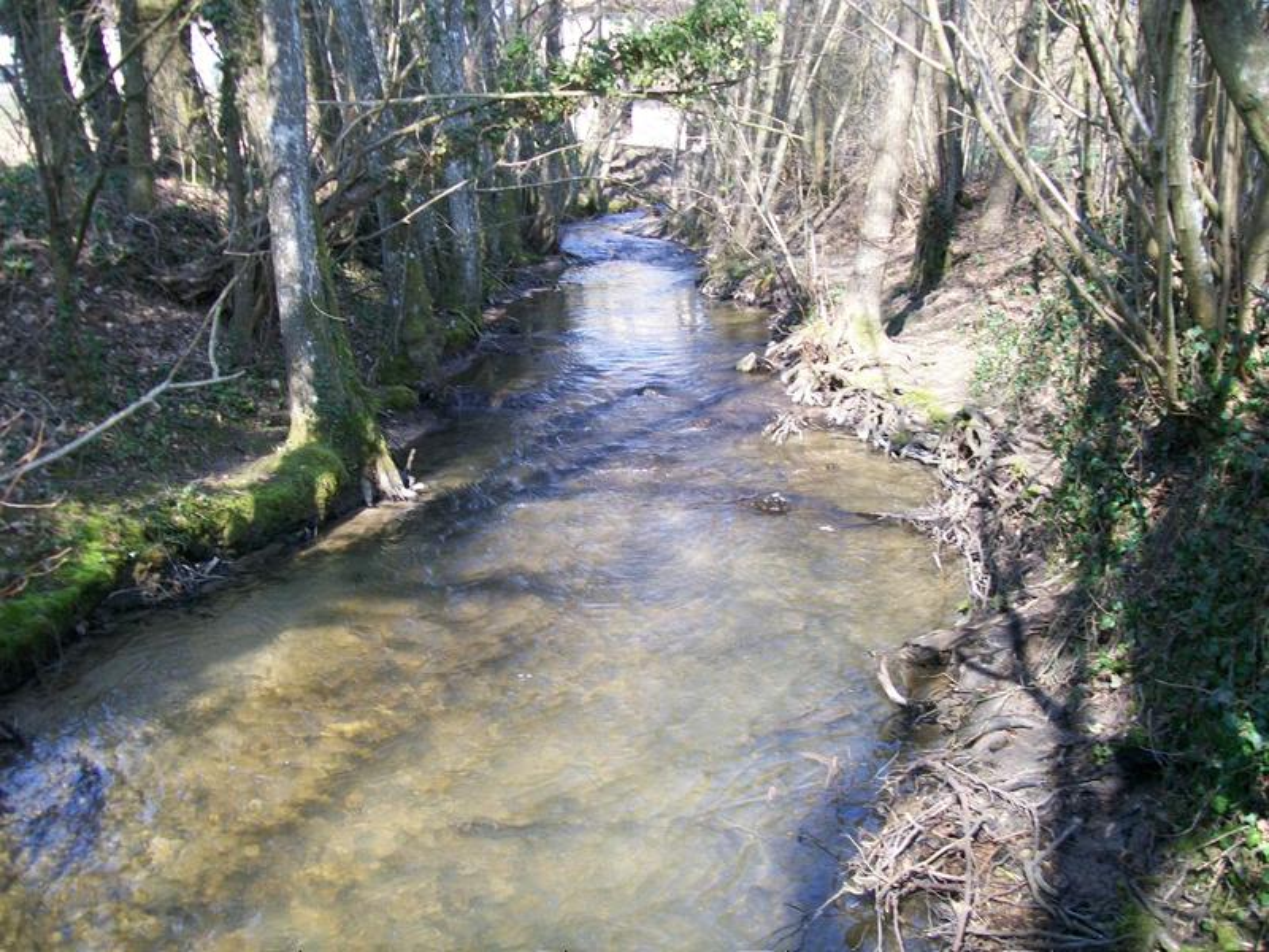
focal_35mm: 34
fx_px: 1246
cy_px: 476
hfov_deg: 54.0
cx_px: 634
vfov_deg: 41.8
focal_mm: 6.1
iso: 64
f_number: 2.7
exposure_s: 1/125
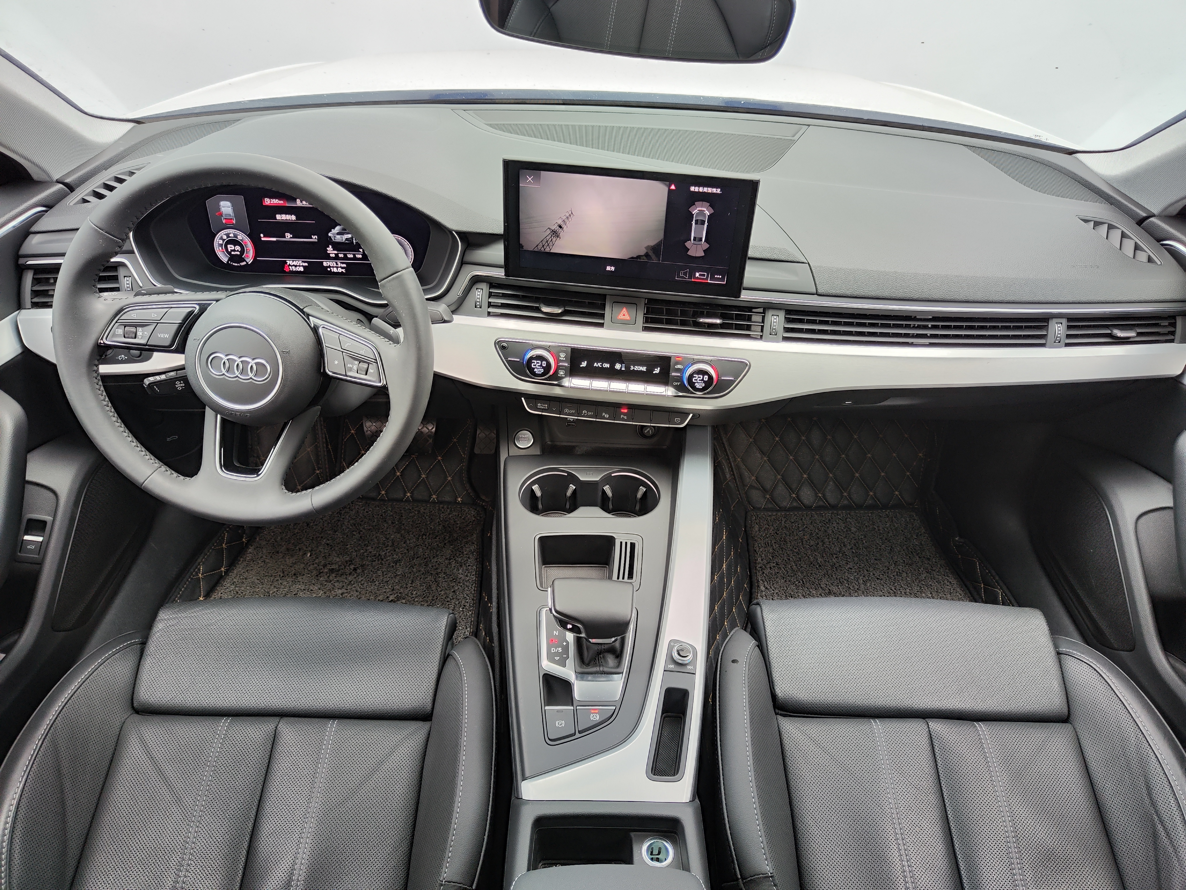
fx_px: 822
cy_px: 445
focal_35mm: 24
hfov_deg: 71.6
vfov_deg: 56.8
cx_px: 593
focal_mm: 5.59
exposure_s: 1/100
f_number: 1.88
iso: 52
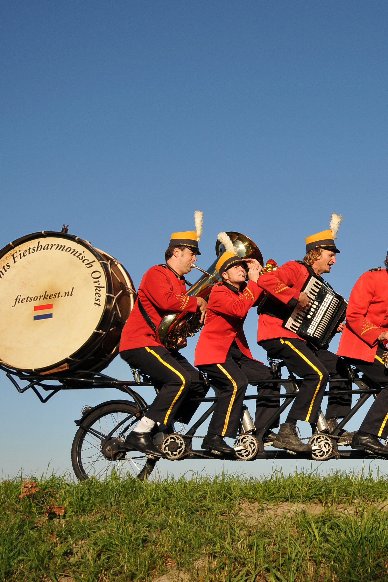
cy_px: 290
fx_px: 808
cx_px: 366
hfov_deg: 25.9
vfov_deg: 39.6
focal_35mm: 50
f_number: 5.6
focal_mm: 22
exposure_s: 1/1250
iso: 200
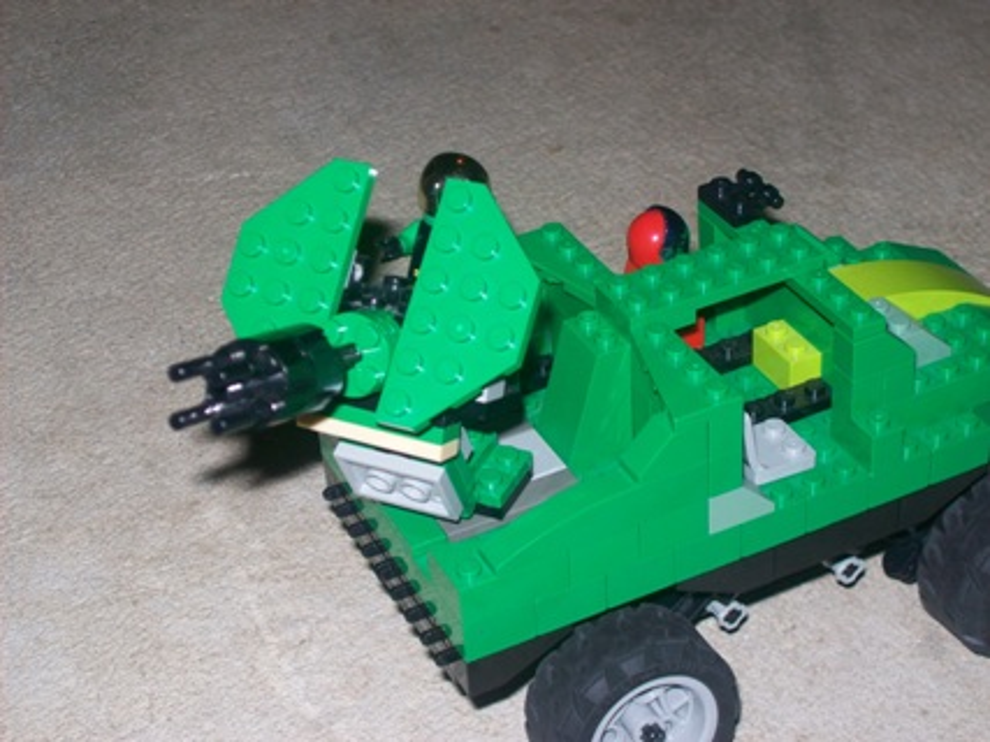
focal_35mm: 70
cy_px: 371
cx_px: 495
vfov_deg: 21.0
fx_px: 2001
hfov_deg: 27.8
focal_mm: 11.6
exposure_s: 1/97.2
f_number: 3.8
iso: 80
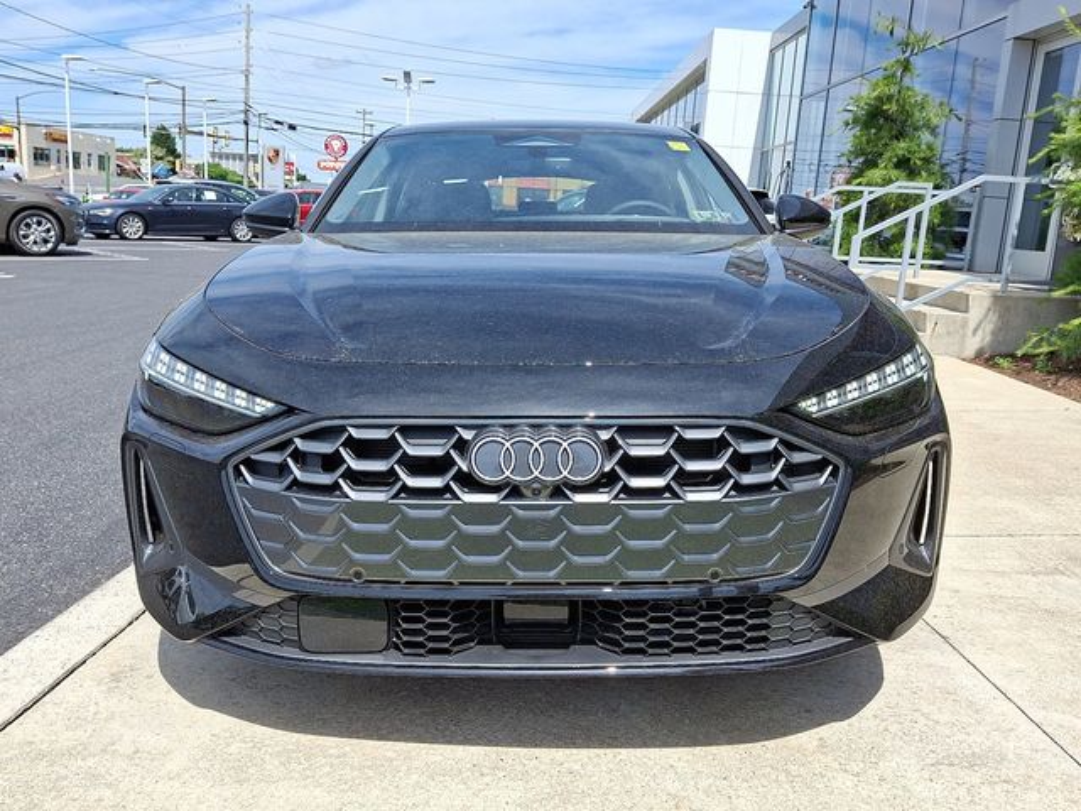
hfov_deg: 69.4
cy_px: 406
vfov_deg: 54.9
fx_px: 781
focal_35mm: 25
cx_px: 540
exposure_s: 1/1111
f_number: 1.8
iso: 25
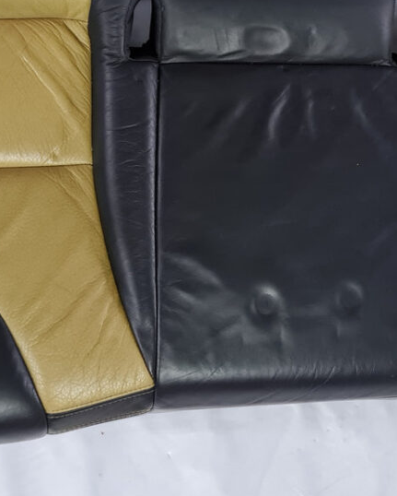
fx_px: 969
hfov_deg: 23.1
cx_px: 257
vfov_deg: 28.5
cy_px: 171
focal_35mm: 66
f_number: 1.8
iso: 500
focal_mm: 5.4
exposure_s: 1/50
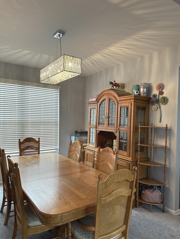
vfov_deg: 69.4
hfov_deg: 54.9
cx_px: 90
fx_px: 173
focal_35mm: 25
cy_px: 124
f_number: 1.78
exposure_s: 1/120
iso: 200
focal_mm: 6.86
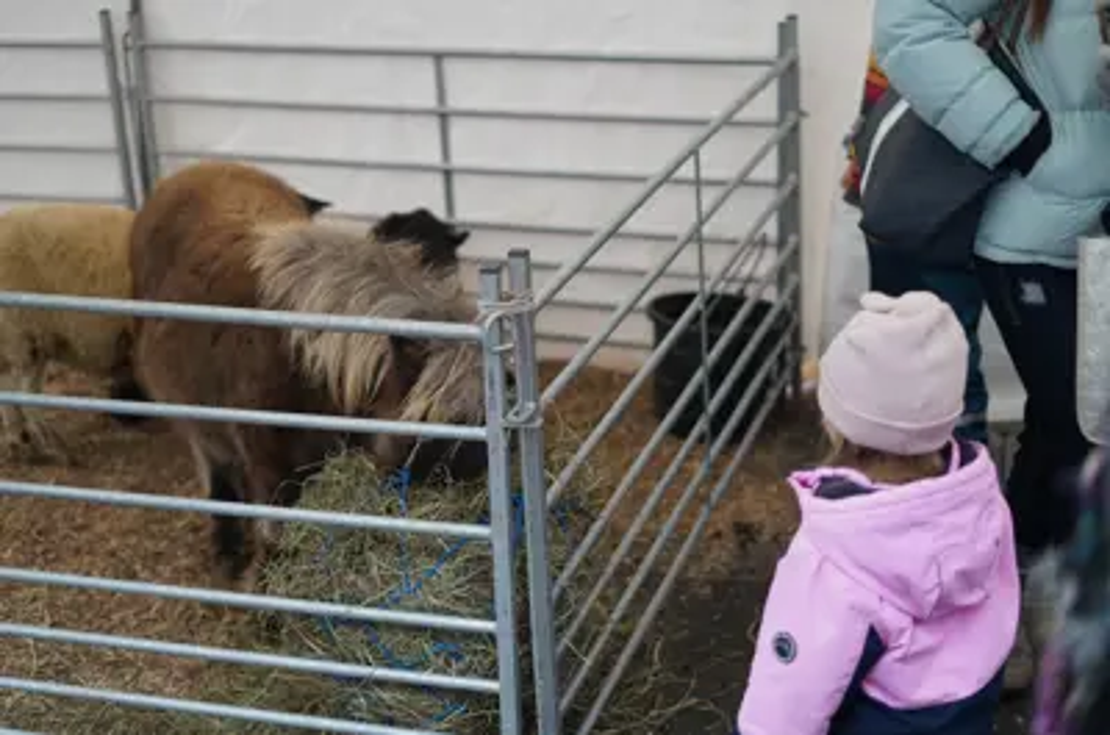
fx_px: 1539
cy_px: 368
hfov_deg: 39.7
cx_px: 555
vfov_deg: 26.9
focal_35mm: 50
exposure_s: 1/160
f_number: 2
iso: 1600
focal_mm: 50
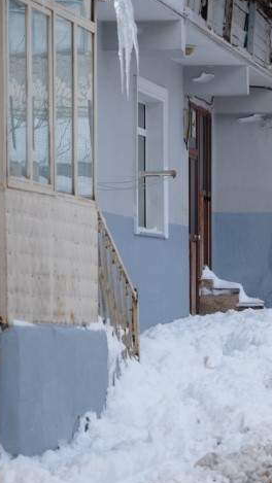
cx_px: 470
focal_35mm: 175
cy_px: 159
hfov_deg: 6.8
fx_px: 2243
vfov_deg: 12.3
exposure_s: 1/400
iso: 100
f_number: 5
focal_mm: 68
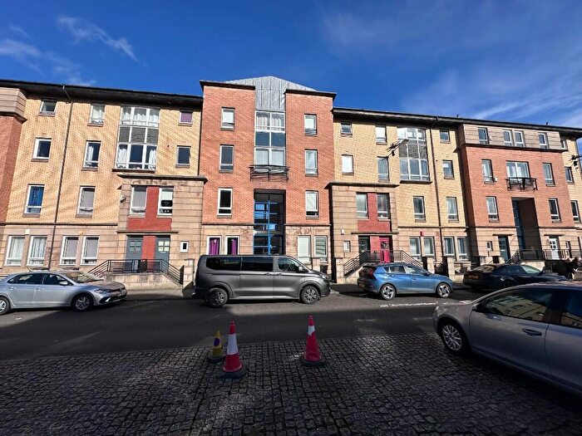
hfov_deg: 102.1
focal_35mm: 14
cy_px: 218
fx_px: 235
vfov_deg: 85.7
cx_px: 291
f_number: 2.2
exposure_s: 1/3205
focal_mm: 2.22
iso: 40
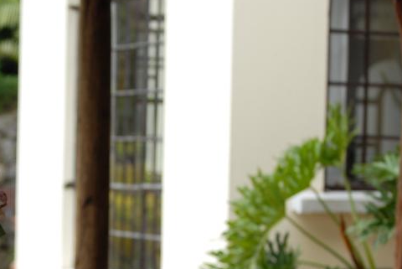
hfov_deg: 9.2
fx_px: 2504
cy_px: 249
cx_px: 110
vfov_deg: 6.1
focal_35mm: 224
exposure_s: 1/400
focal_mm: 70
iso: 200
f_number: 2.8
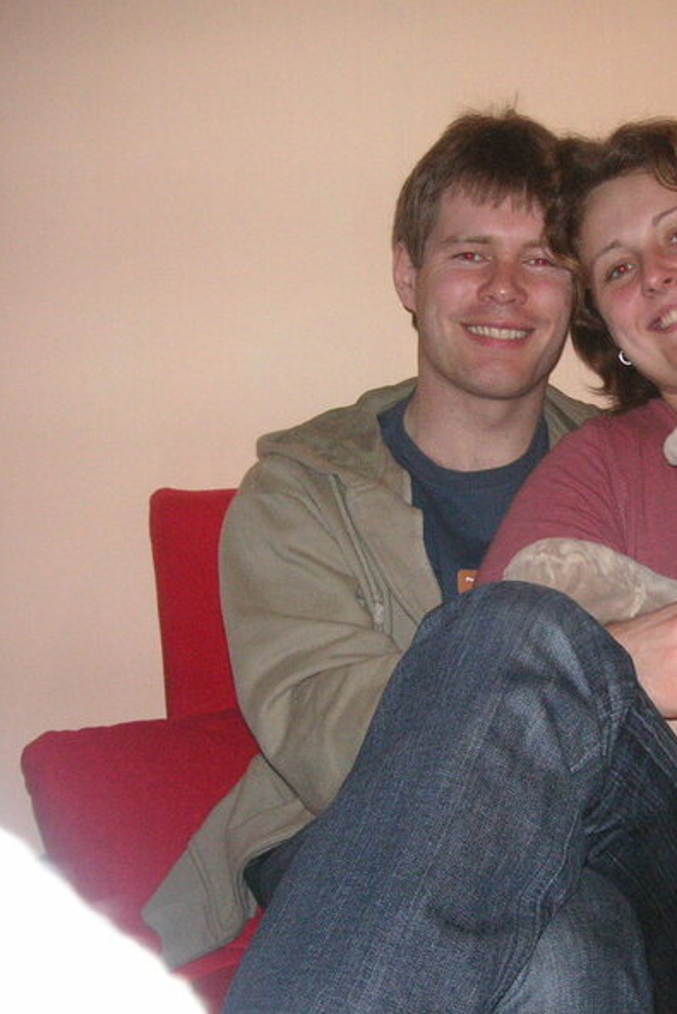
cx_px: 574
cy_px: 504
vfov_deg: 38.2
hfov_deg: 25.4
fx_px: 1466
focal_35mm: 52
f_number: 2.8
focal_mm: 6.1
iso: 160
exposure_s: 1/45
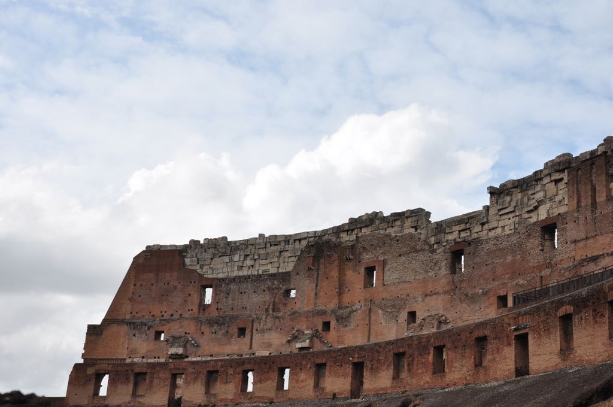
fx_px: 893
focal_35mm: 52
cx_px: 306
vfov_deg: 25.7
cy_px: 204
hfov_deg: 37.9
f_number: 10
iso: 200
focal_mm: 35
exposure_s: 1/320
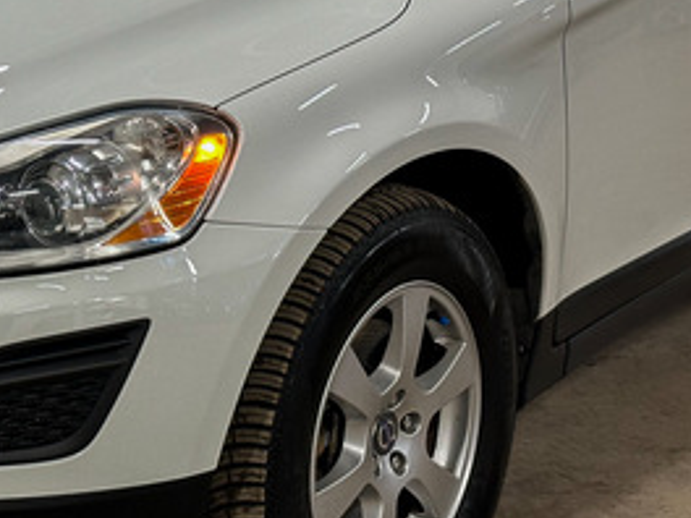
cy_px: 89
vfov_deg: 13.5
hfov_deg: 17.7
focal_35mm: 109
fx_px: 2176
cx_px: 21
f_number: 1.78
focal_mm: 6.86
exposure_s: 1/50
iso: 100
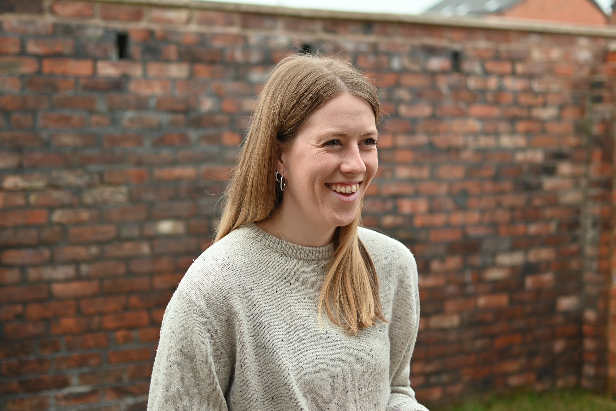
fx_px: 898
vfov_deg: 25.8
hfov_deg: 37.9
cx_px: 308
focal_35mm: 52
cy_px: 206
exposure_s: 1/100
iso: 110
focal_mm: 35
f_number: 2.2
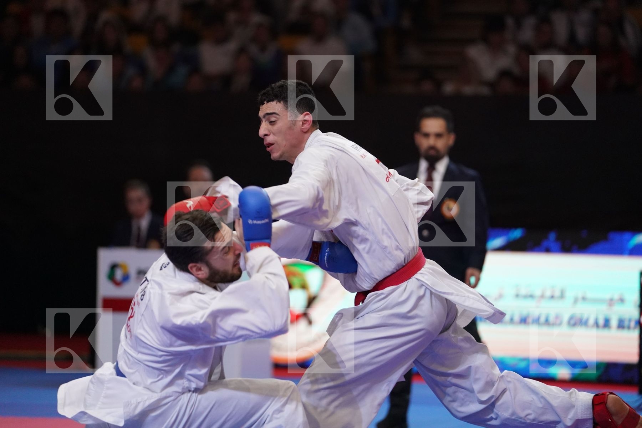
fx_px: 3031
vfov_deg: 8.1
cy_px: 214
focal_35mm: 170
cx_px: 321
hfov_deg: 12.1
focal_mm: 170
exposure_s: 1/1000
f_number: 2.8
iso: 4000
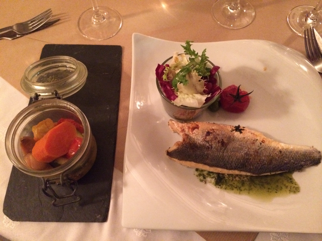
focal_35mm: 30
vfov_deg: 46.8
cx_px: 161
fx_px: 279
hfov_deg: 60.0
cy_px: 120
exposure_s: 1/15
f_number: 2.2
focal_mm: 4.12
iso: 1000
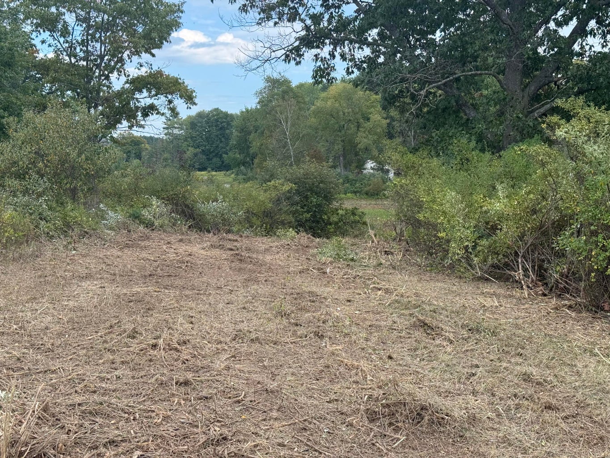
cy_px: 229
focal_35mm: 48
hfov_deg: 39.7
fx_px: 846
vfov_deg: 30.3
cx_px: 305
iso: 100
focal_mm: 6.76
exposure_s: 1/1041
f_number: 1.78
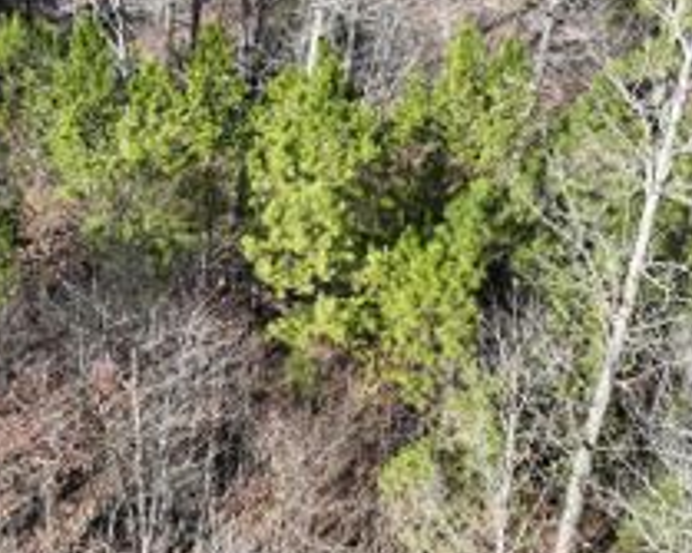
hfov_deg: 32.3
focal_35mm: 56
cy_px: -28
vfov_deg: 25.5
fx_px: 1146
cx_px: 96
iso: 110
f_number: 2.8
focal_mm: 12.29
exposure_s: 1/800
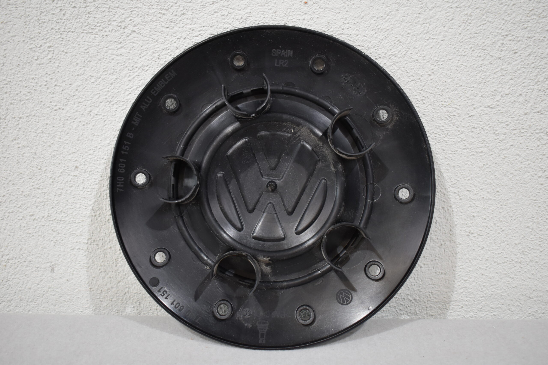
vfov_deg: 31.9
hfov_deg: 46.4
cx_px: 274
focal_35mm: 42
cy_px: 182
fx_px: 639
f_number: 4.2
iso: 800
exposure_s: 1/160
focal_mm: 28
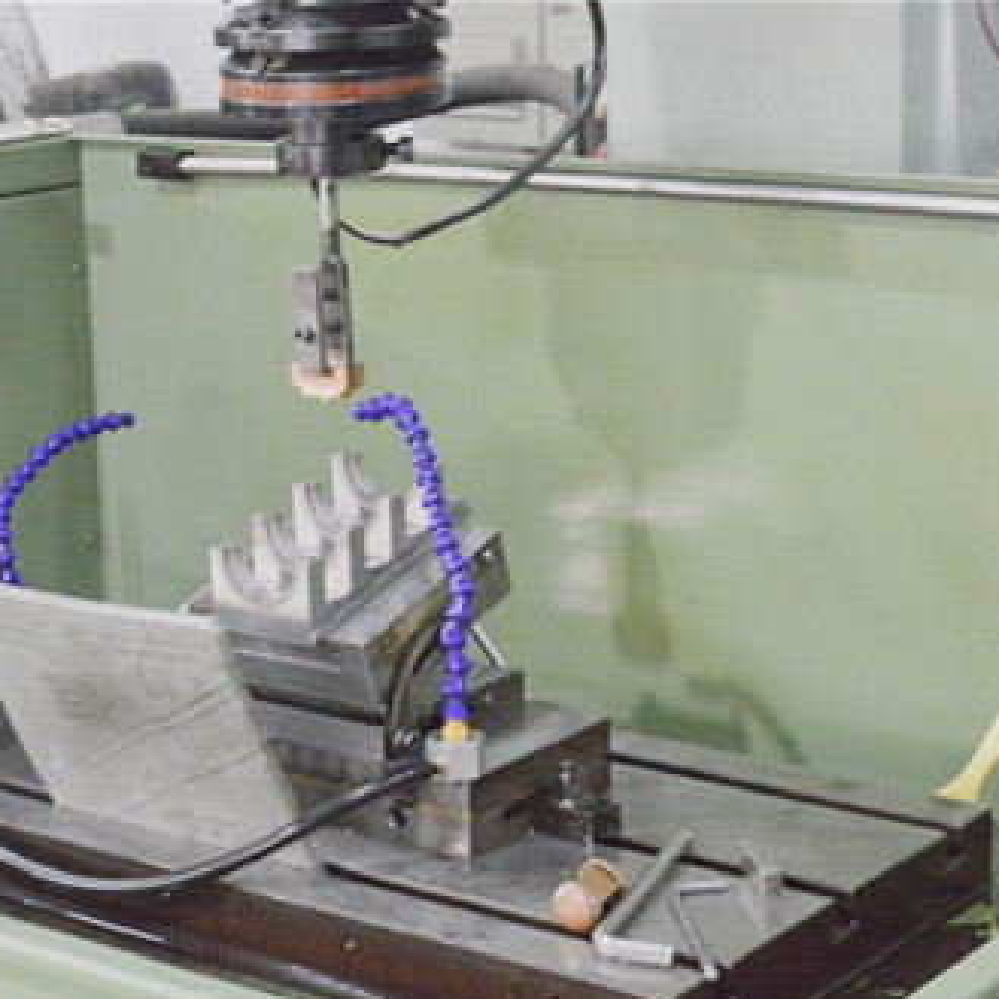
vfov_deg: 19.5
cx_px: 249
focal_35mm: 89
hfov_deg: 19.4
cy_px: 501
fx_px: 2906
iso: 6400
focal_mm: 46
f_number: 9
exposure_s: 1/25
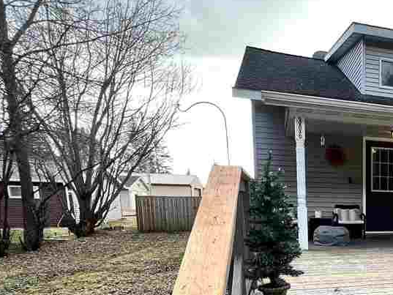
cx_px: 413
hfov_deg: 46.3
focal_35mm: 31
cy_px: 265
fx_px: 352
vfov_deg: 41.8
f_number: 1.8
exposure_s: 1/99
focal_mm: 1.57
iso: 32
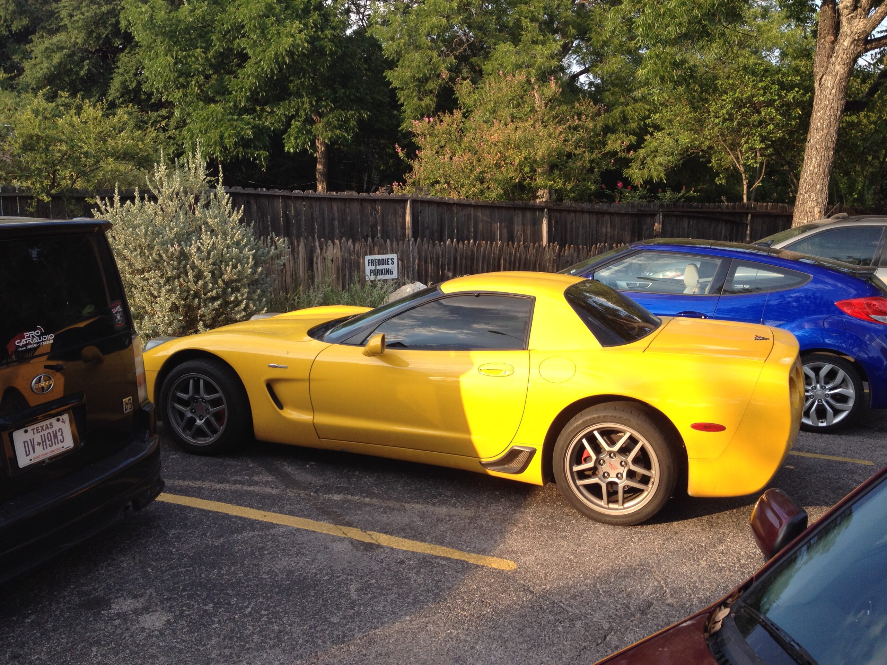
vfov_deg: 40.7
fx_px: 897
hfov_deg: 52.6
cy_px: 332
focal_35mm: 35
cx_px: 444
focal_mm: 4.28
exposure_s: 1/381
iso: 50
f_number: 2.4
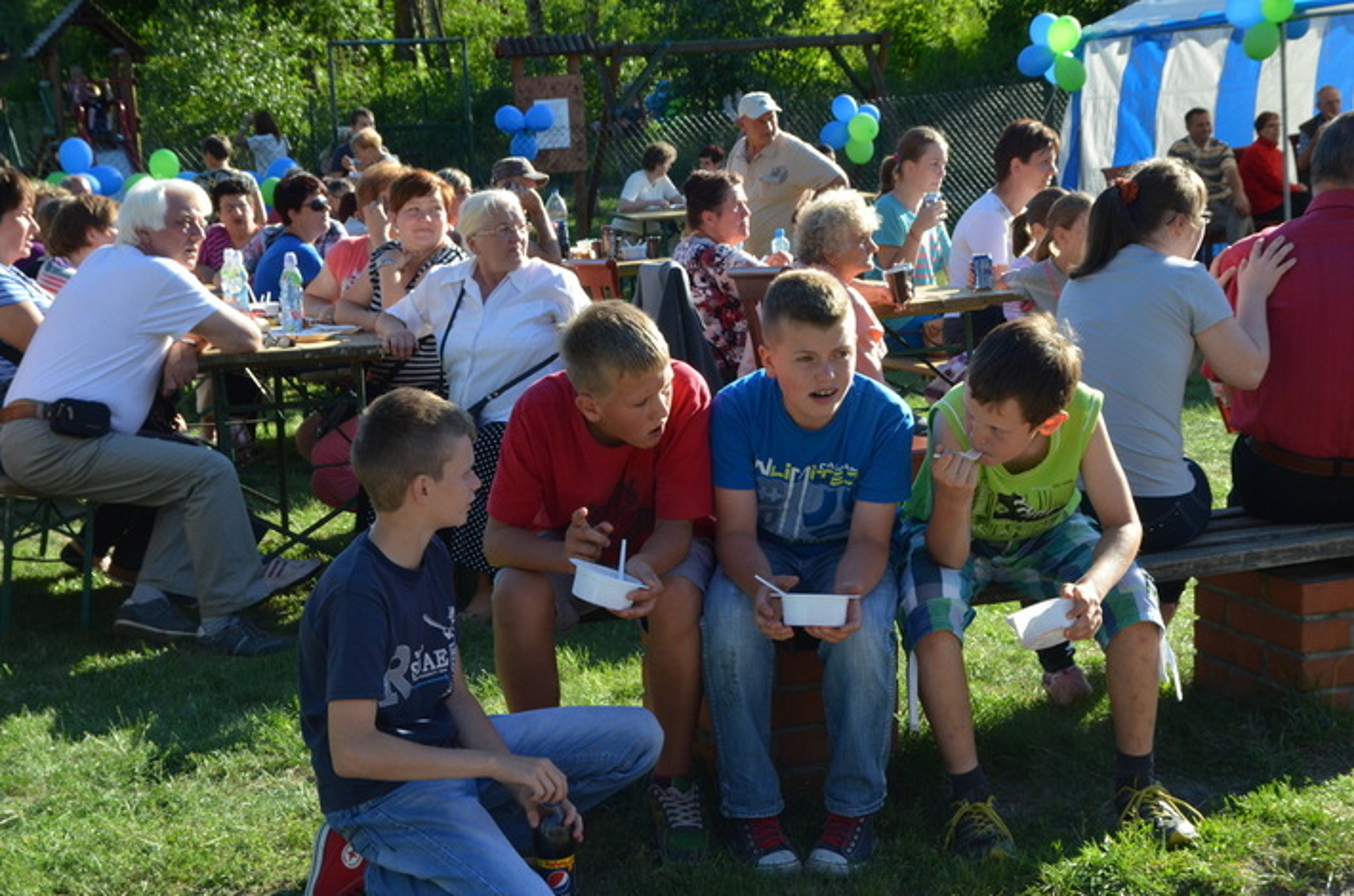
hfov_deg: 32.0
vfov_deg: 21.5
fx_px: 2364
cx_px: 677
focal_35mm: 63
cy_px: 448
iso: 800
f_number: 10
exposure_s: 1/400
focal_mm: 42
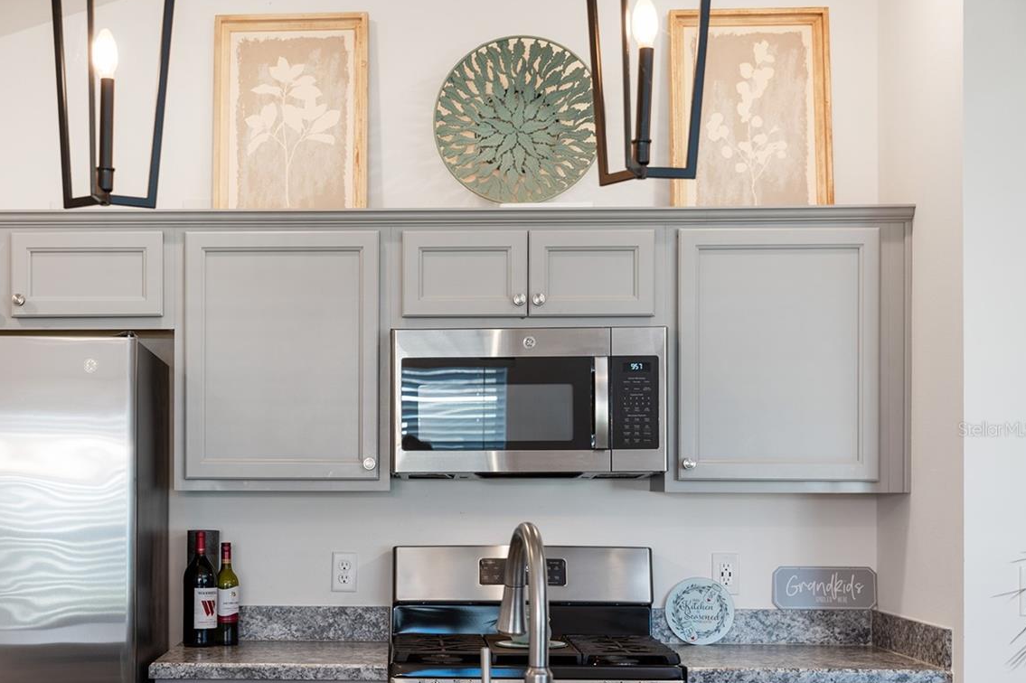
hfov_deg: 35.8
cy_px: 429
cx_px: 315
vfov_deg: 24.5
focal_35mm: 55
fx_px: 1567
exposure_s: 1/25
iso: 100
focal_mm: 39
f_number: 3.5
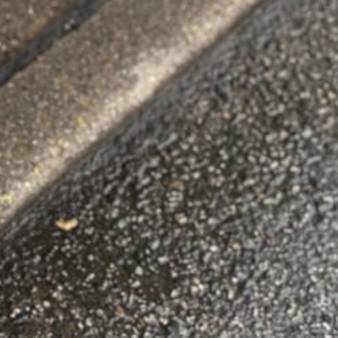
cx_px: 12
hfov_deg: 12.7
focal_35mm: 136
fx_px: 1502
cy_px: -53
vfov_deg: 12.6
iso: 80
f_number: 1.78
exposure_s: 1/1085
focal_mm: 6.86
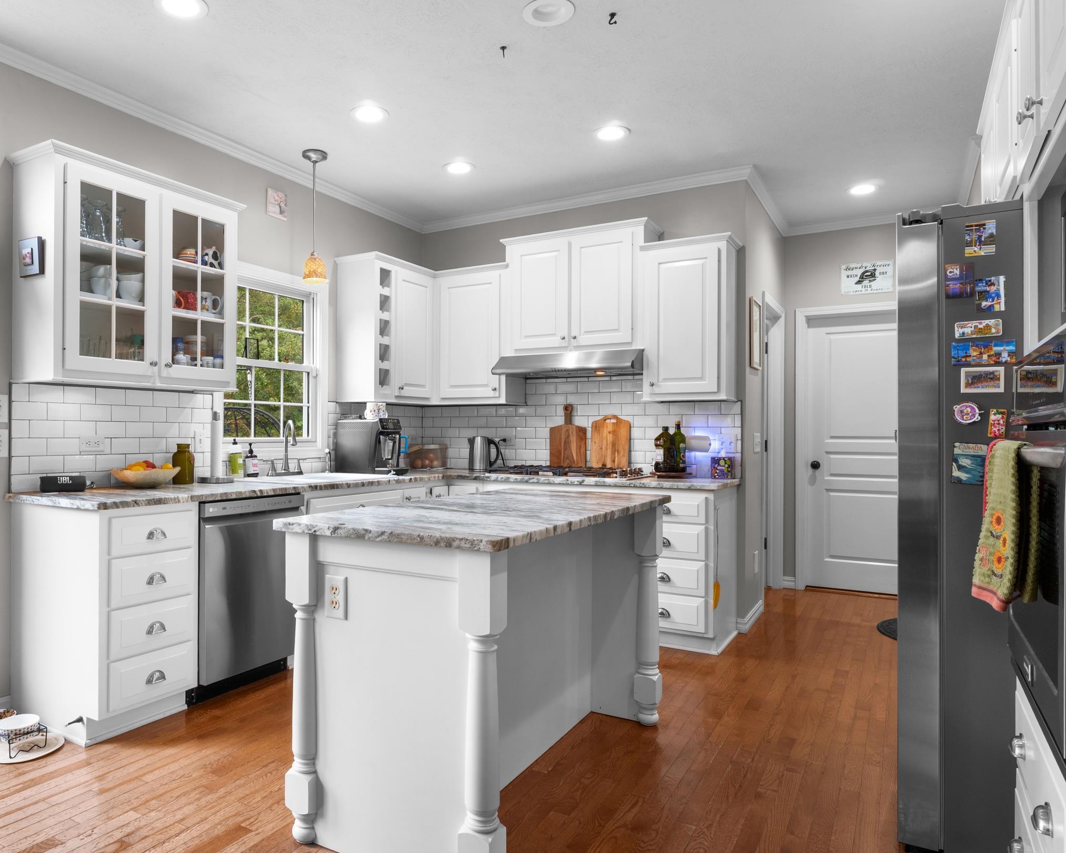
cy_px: 435
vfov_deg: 61.0
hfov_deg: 72.0
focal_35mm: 23
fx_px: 723
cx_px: 426
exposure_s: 1/8
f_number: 9
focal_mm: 13.2
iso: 200
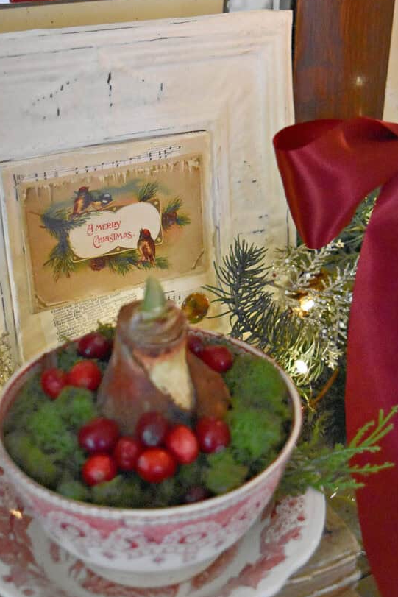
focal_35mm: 53
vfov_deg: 37.4
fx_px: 878
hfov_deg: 25.5
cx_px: 231
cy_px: 236
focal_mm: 28
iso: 6400
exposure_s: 1/60
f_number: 4.2
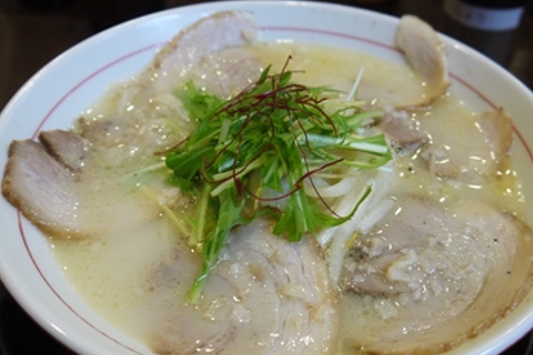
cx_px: 266
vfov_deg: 32.6
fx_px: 607
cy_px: 201
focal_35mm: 41
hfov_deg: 47.4
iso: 400
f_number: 3.5
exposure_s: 1/40
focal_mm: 14
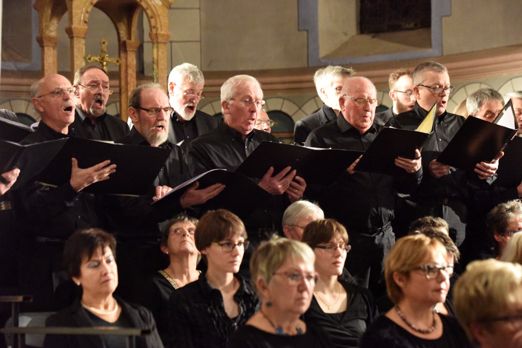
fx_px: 1624
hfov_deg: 18.3
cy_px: 174
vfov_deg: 12.2
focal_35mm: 112
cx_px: 261
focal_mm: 112
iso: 12800
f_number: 4
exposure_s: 1/125
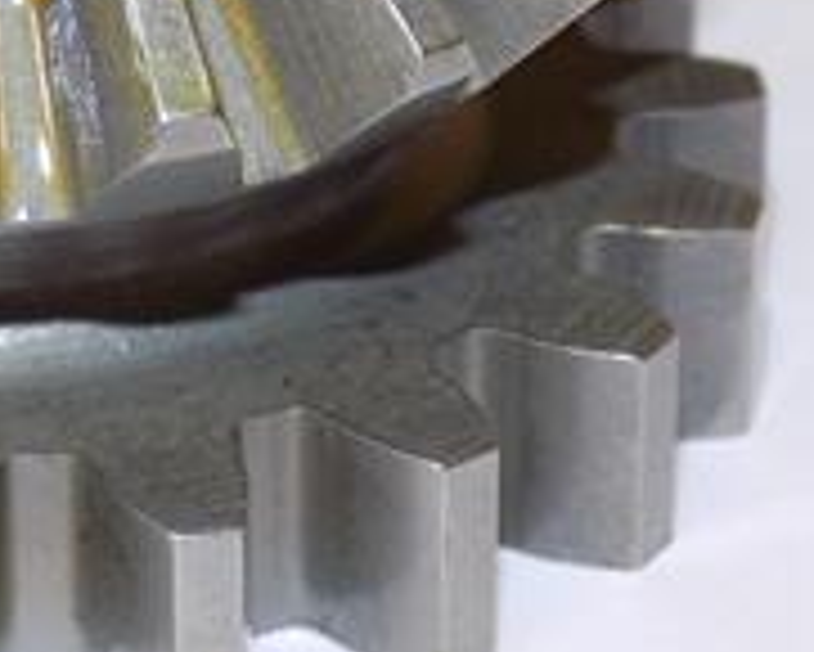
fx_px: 5761
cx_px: -70
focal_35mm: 239
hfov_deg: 8.0
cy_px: 9
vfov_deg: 6.5
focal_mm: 15.3
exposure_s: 1/30
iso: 160
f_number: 4.4
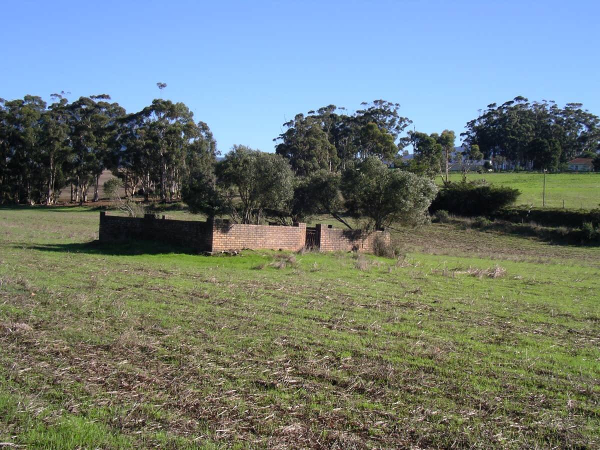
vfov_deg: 30.3
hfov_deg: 39.7
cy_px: 225
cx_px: 300
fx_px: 832
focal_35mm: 48
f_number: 7.5
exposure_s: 1/100
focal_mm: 7.5
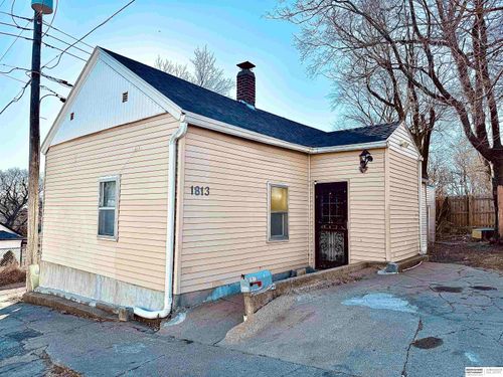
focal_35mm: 24
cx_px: 252
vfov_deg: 56.8
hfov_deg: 71.6
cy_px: 188
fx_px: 349
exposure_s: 1/2801
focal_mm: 6.76
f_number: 1.78
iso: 100
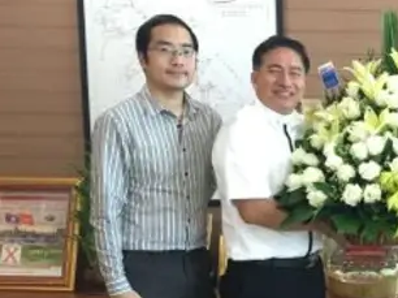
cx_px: 460
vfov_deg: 19.7
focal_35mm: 74
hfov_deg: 24.2
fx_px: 850
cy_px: 224
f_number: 2.2
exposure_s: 1/17
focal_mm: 4.15
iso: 200
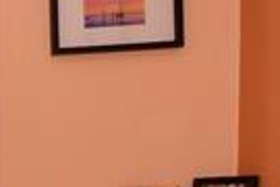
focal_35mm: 137
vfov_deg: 9.9
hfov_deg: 10.4
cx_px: -572
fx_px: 1065
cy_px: 209
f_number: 8
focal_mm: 12
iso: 200
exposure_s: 1/50
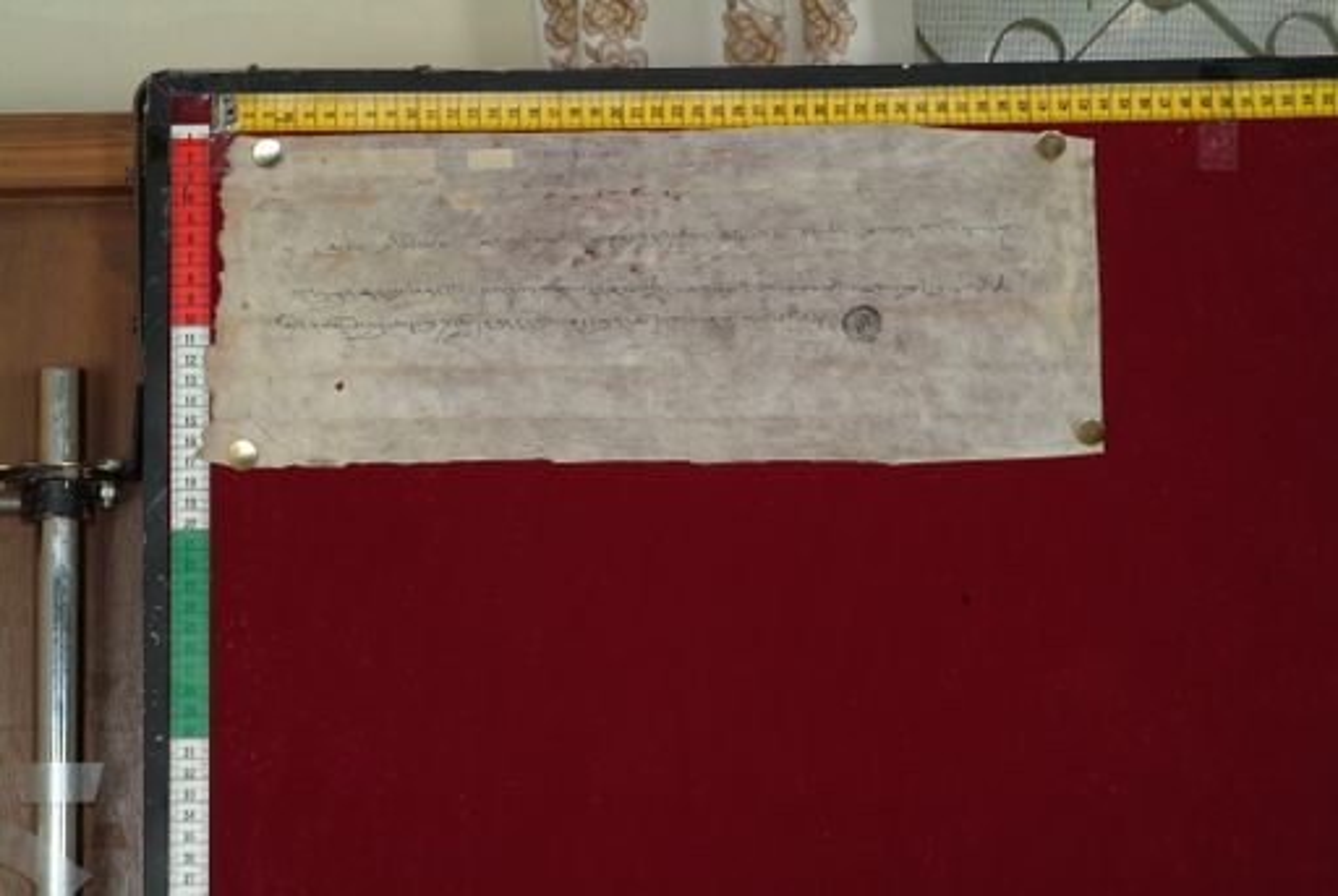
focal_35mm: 88
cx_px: 669
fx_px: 3294
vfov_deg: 15.5
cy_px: 448
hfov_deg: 23.0
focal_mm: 59
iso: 160
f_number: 13
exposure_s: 1/20
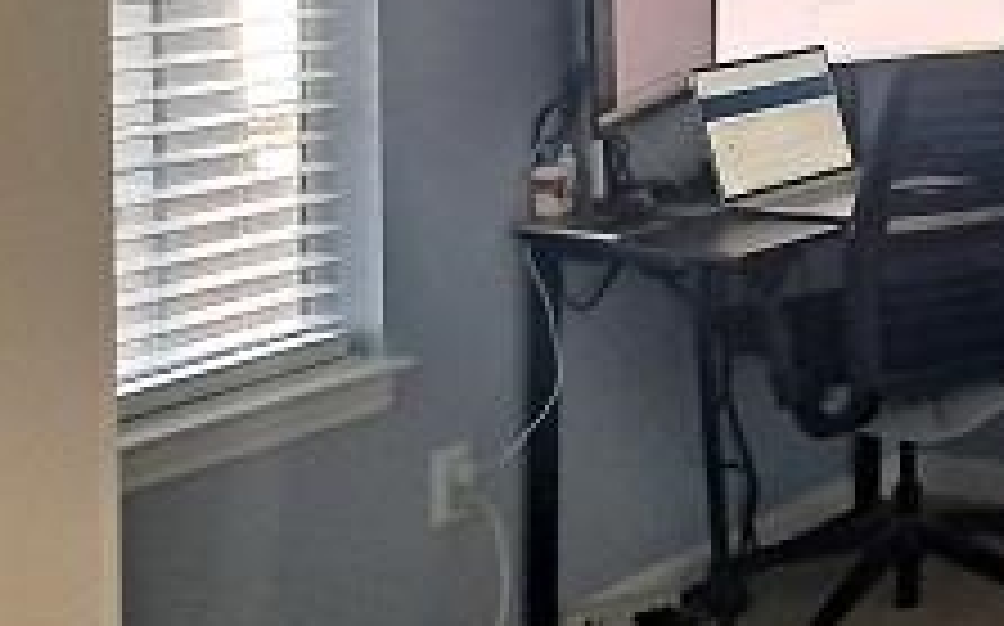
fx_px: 2078
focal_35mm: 76
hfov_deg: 22.9
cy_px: -144
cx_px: 1432
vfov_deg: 16.4
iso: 400
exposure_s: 1/60
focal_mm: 4.6
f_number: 2
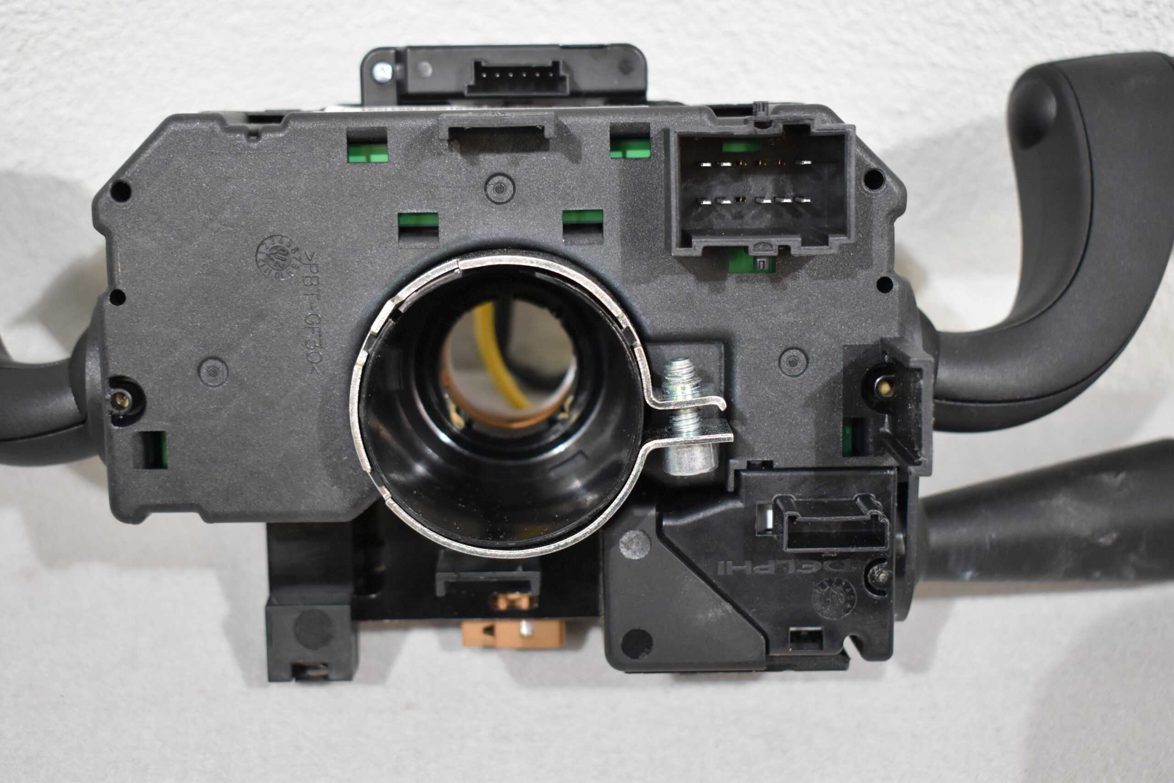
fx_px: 1663
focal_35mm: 51
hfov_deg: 38.9
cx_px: 587
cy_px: 392
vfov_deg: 26.5
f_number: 4.5
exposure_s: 1/125
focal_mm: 34
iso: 1400
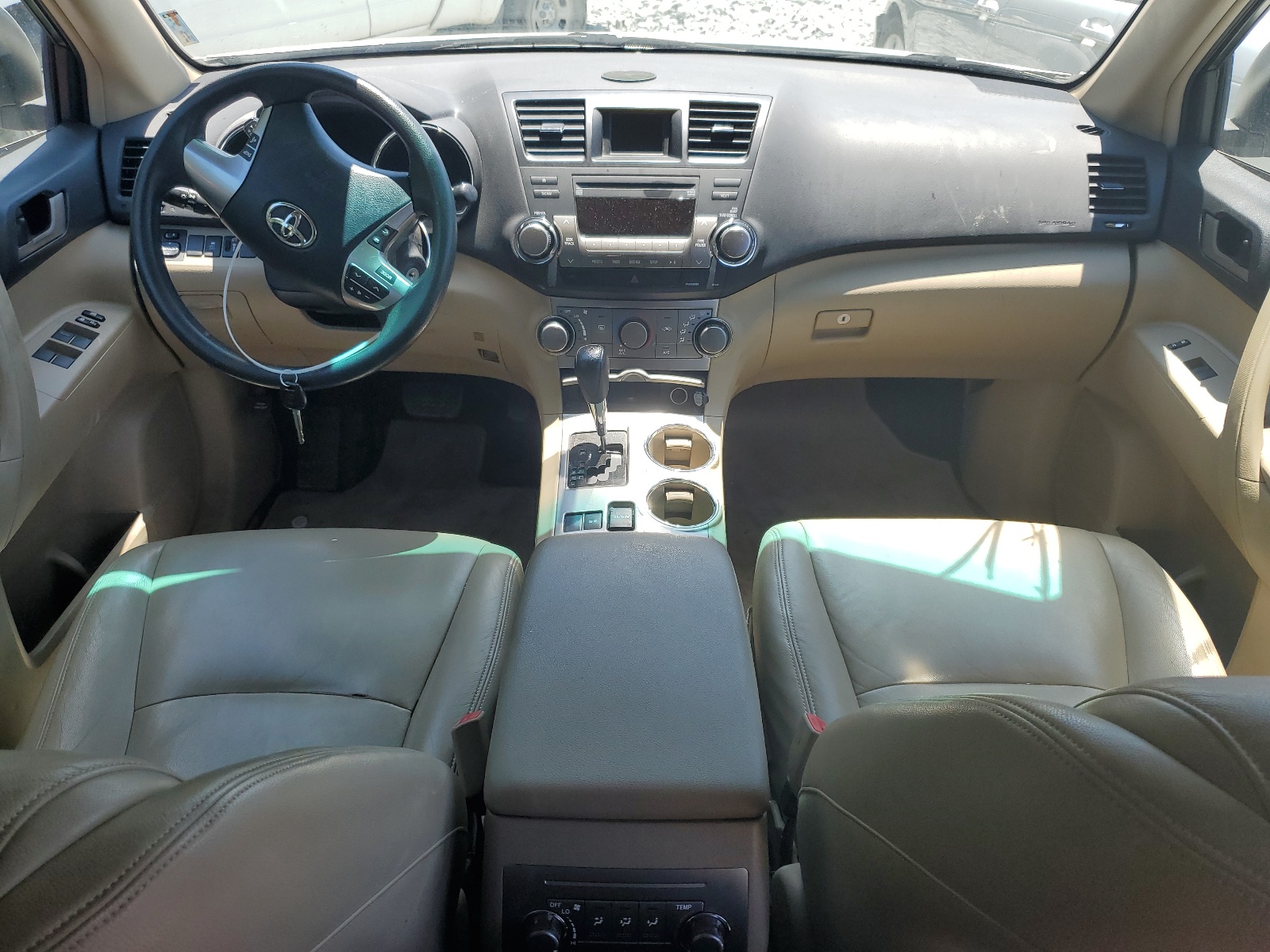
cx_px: 635
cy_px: 476
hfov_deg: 67.3
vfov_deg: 53.1
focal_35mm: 26
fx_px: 954
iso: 50
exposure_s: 1/526
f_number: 1.5
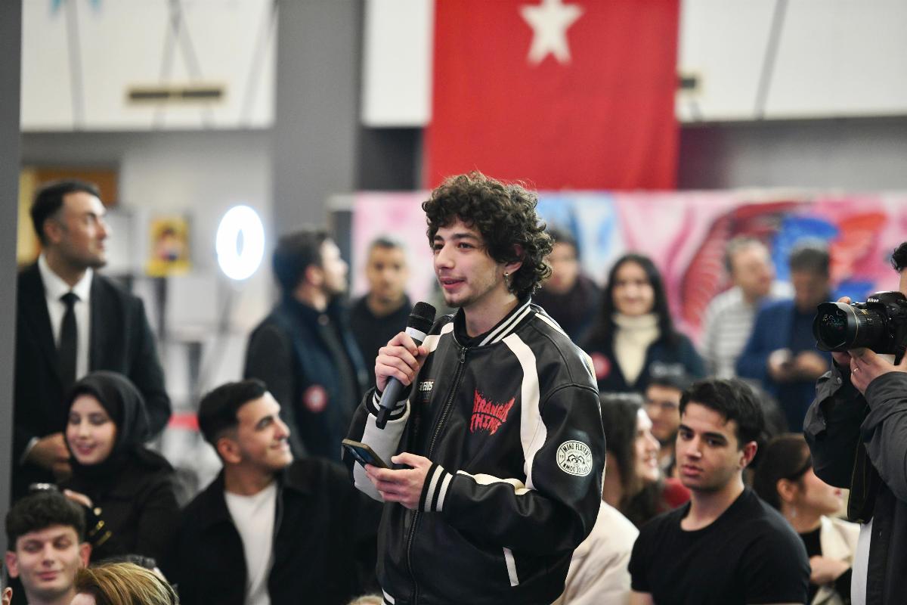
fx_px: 4283
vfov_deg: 8.1
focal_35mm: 170
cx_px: 454
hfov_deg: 12.1
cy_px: 302
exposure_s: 1/80
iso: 1600
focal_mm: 170
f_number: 2.8
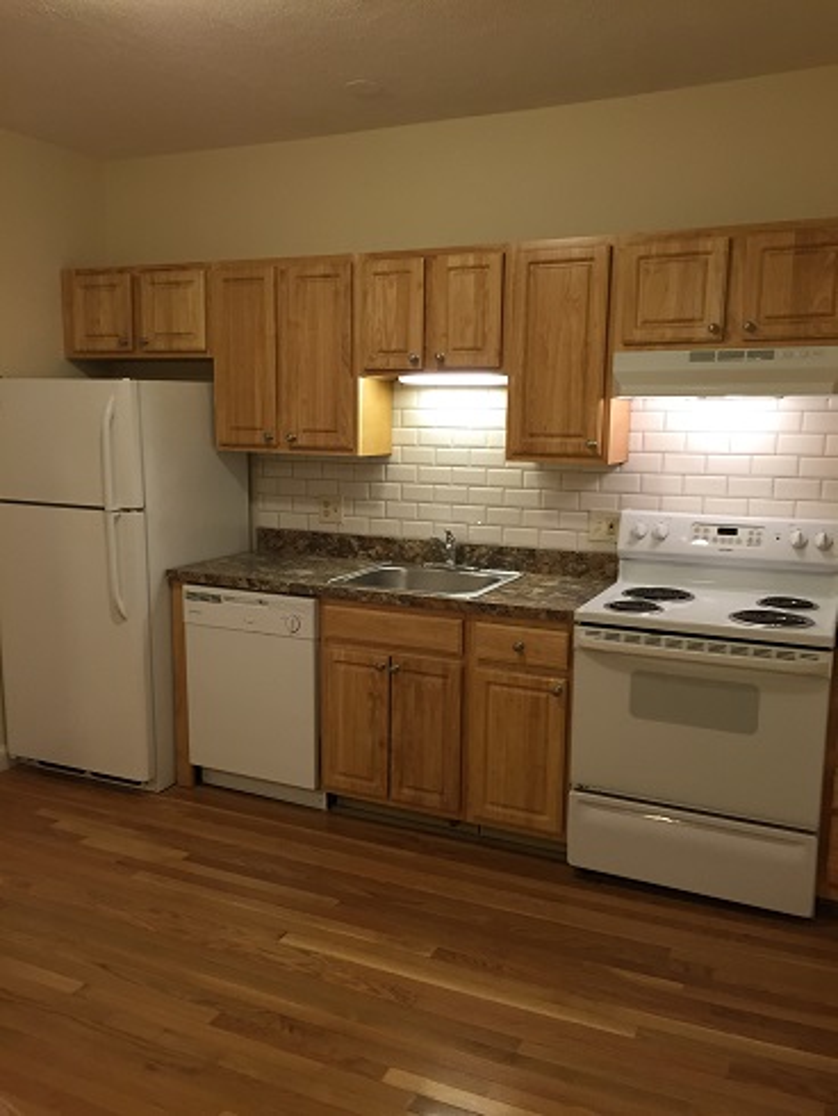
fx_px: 935
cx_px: 419
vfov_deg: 61.6
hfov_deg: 48.3
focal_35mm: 29
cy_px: 558
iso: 100
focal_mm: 4.15
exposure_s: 1/30
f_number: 2.2
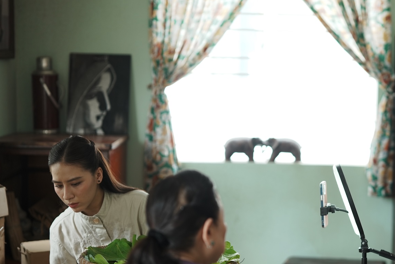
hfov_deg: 23.1
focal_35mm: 87
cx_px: 312
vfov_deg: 15.7
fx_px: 955
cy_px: 171
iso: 200
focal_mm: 50
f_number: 1.4
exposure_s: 1/320
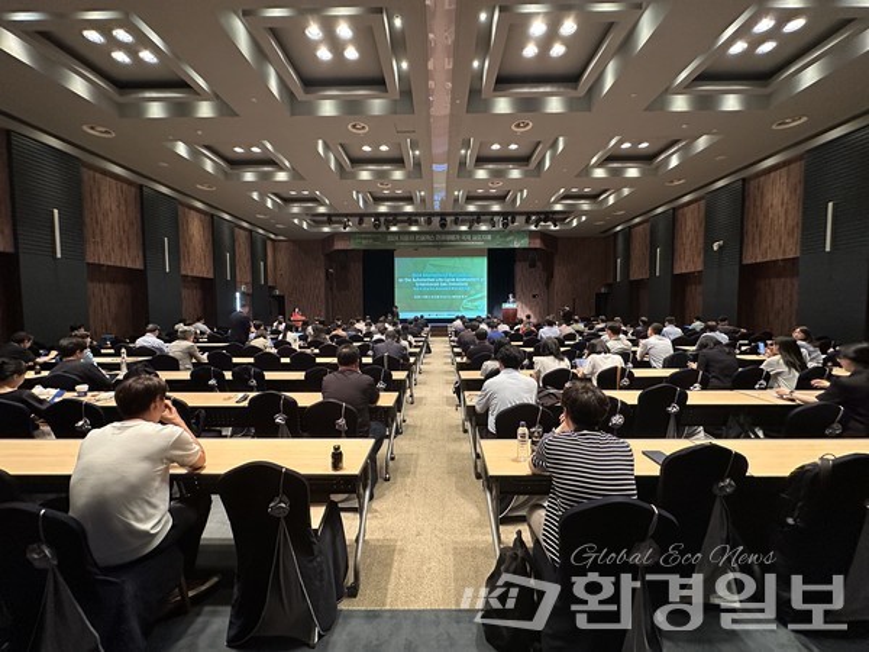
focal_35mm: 14
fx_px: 351
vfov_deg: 85.7
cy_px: 326
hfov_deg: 102.1
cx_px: 434
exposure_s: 1/60
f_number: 2.2
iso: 500
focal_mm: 2.22
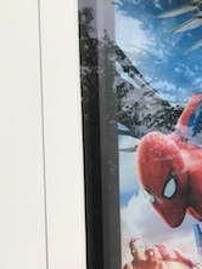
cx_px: 368
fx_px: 959
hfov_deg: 11.2
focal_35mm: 123
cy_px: 385
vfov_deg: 15.0
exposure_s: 1/120
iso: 40
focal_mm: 4.15
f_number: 2.2
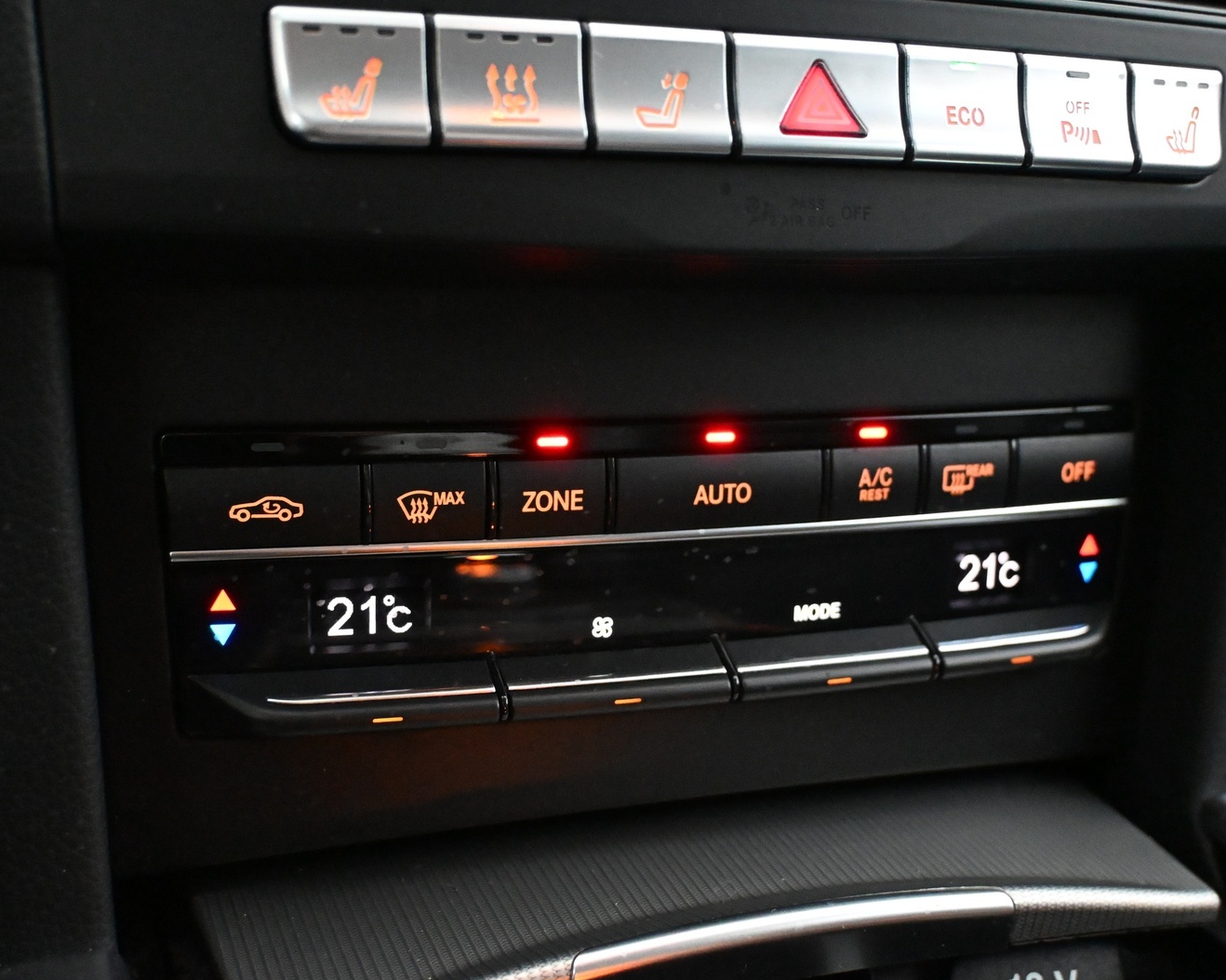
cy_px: 498
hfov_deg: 41.1
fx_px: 1633
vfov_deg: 33.4
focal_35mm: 45
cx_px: 659
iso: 9000
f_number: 4.5
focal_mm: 26
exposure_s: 1/40
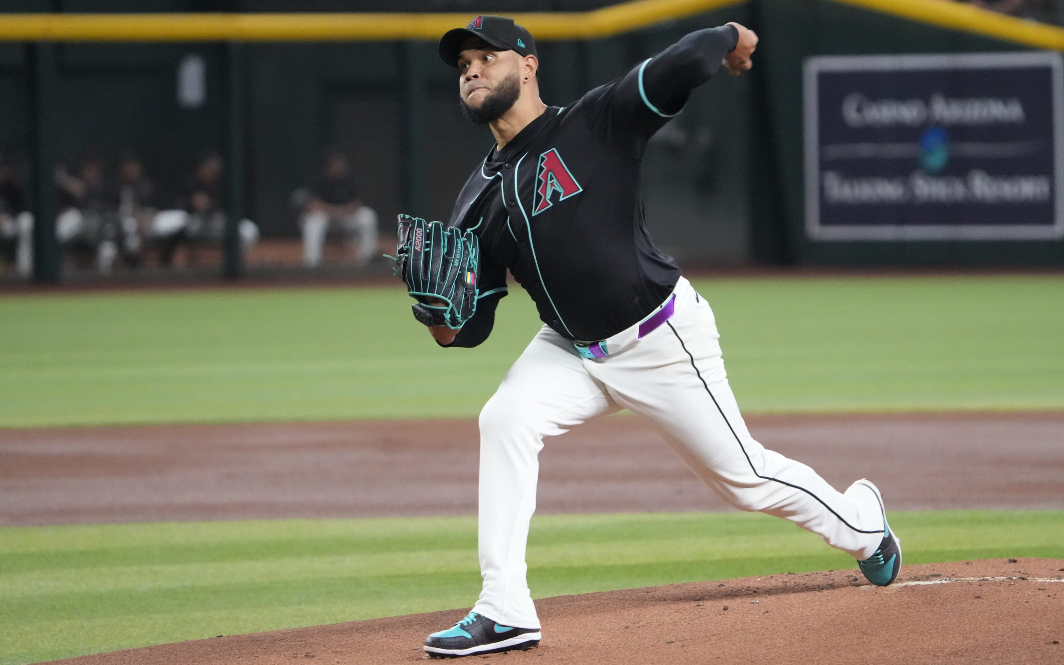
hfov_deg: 6.3
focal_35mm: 331
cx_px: 533
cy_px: 334
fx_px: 9598
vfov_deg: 4.0
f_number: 6.3
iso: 8000
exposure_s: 1/1000
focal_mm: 324
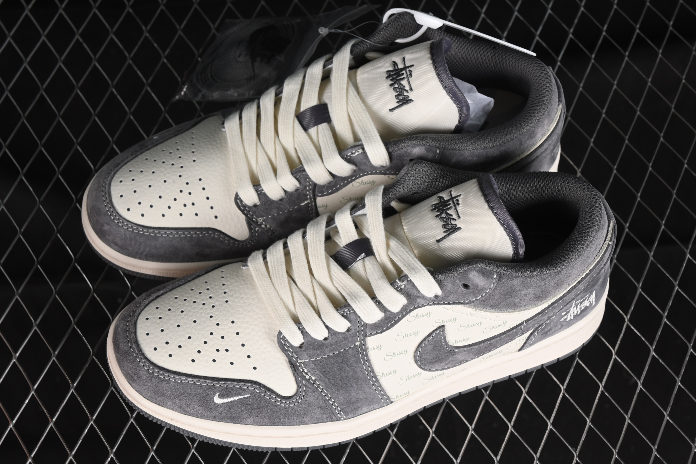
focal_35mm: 75
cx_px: 348
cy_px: 232
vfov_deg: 18.2
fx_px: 1450
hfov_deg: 27.0
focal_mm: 50
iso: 160
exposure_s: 1/80
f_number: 7.1
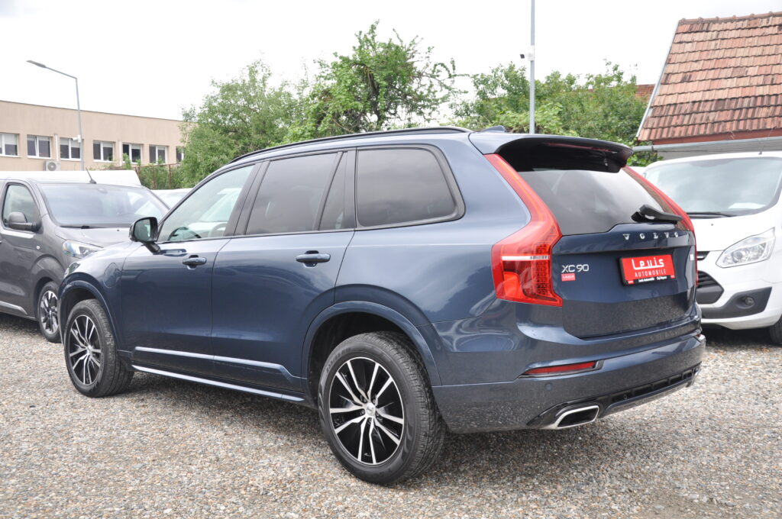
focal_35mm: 38
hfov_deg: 51.3
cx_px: 391
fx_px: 814
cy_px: 260
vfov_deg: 35.4
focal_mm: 25
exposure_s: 1/160
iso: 400
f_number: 6.3
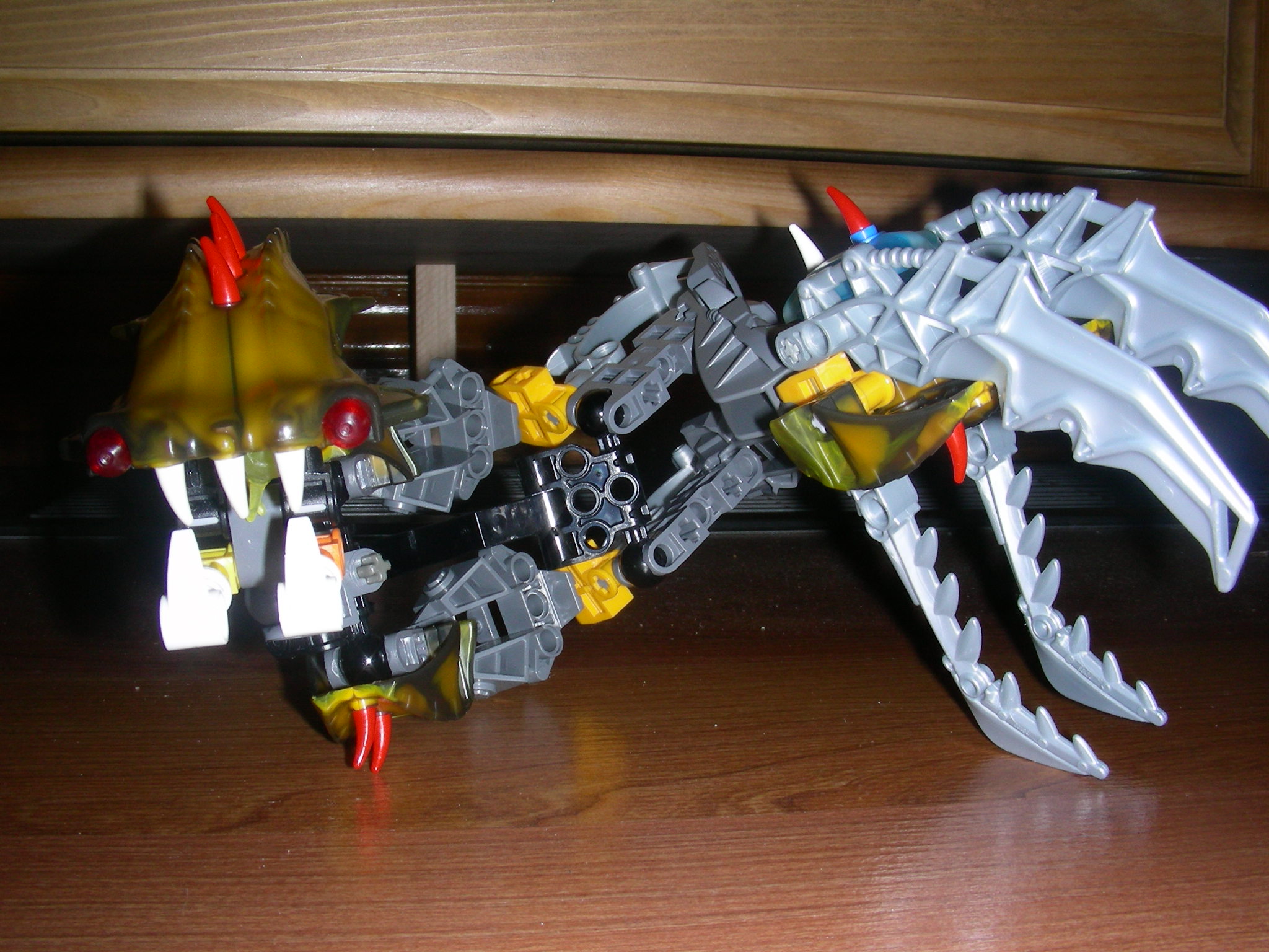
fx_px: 1393
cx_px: 634
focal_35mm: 38
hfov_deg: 49.0
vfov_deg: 37.7
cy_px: 476
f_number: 6.8
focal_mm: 6.3
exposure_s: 1/60.1
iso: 50
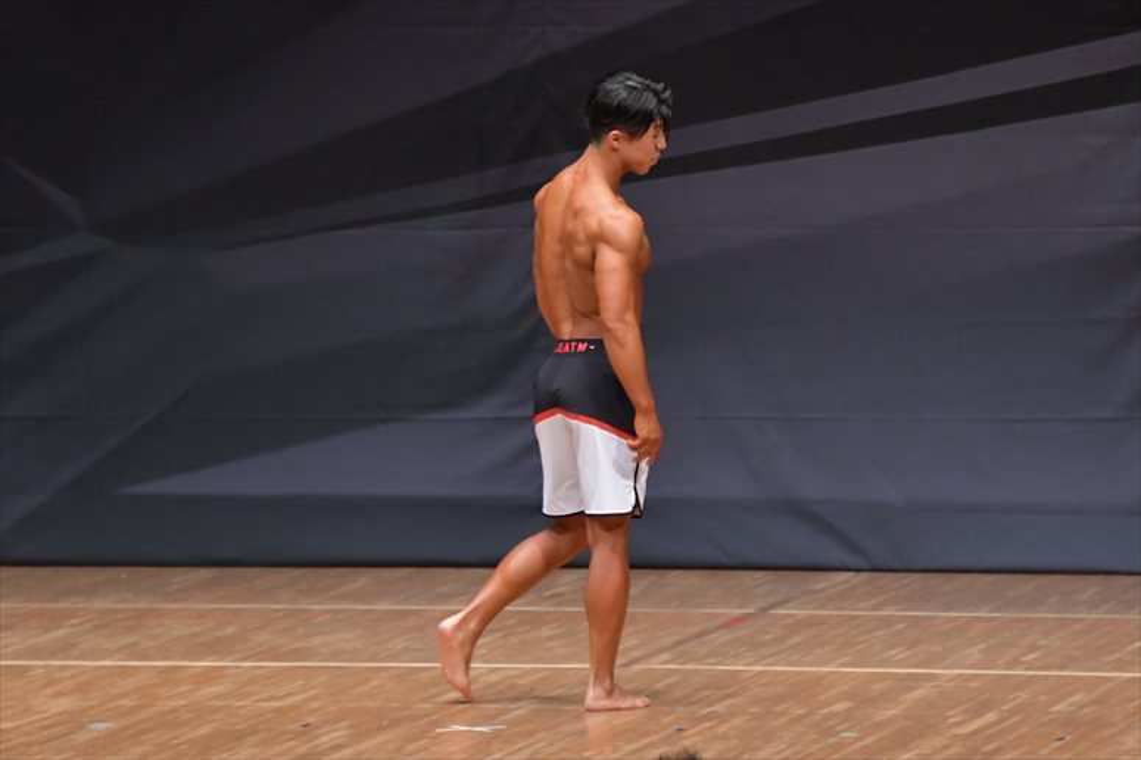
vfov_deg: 4.8
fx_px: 9029
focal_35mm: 285
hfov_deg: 7.2
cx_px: 570
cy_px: 380
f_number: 5.6
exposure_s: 1/400
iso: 6400
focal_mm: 190
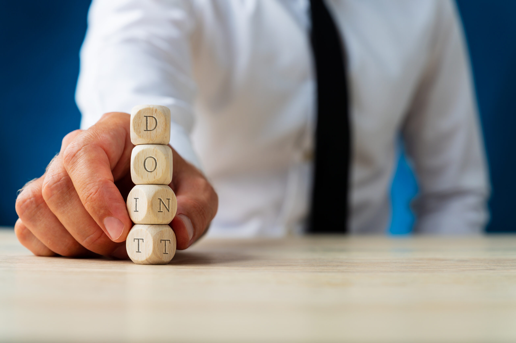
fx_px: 1003
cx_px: 258
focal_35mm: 70
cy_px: 172
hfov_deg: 28.9
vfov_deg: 19.4
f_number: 8
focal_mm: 70
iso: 100
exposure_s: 1/160
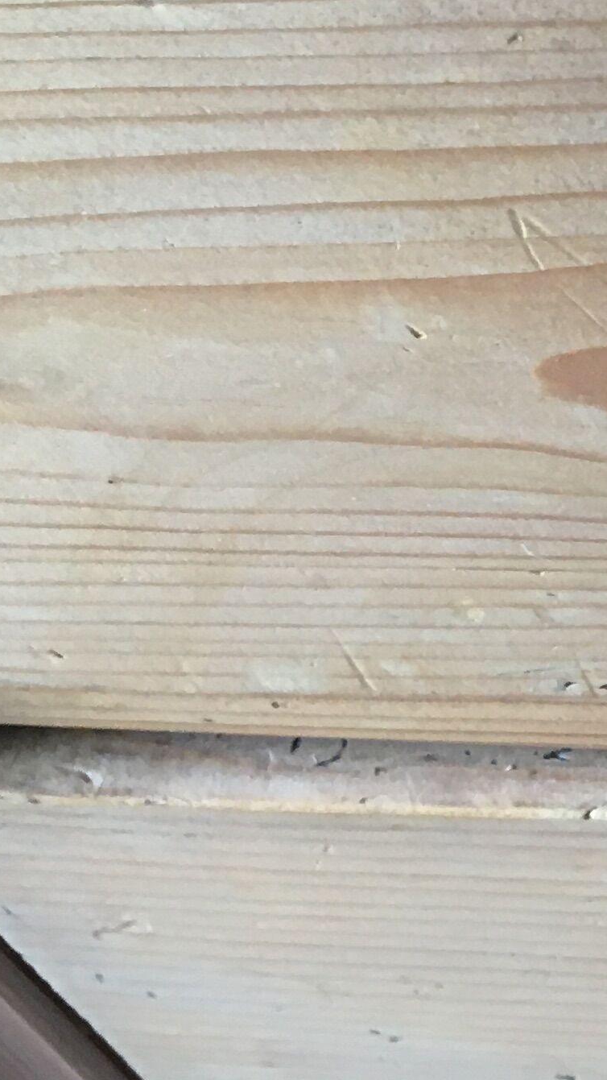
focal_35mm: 95
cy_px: 366
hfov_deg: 10.9
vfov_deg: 22.4
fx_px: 2719
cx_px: 1425
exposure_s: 1/33
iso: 125
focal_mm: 4.15
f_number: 2.2
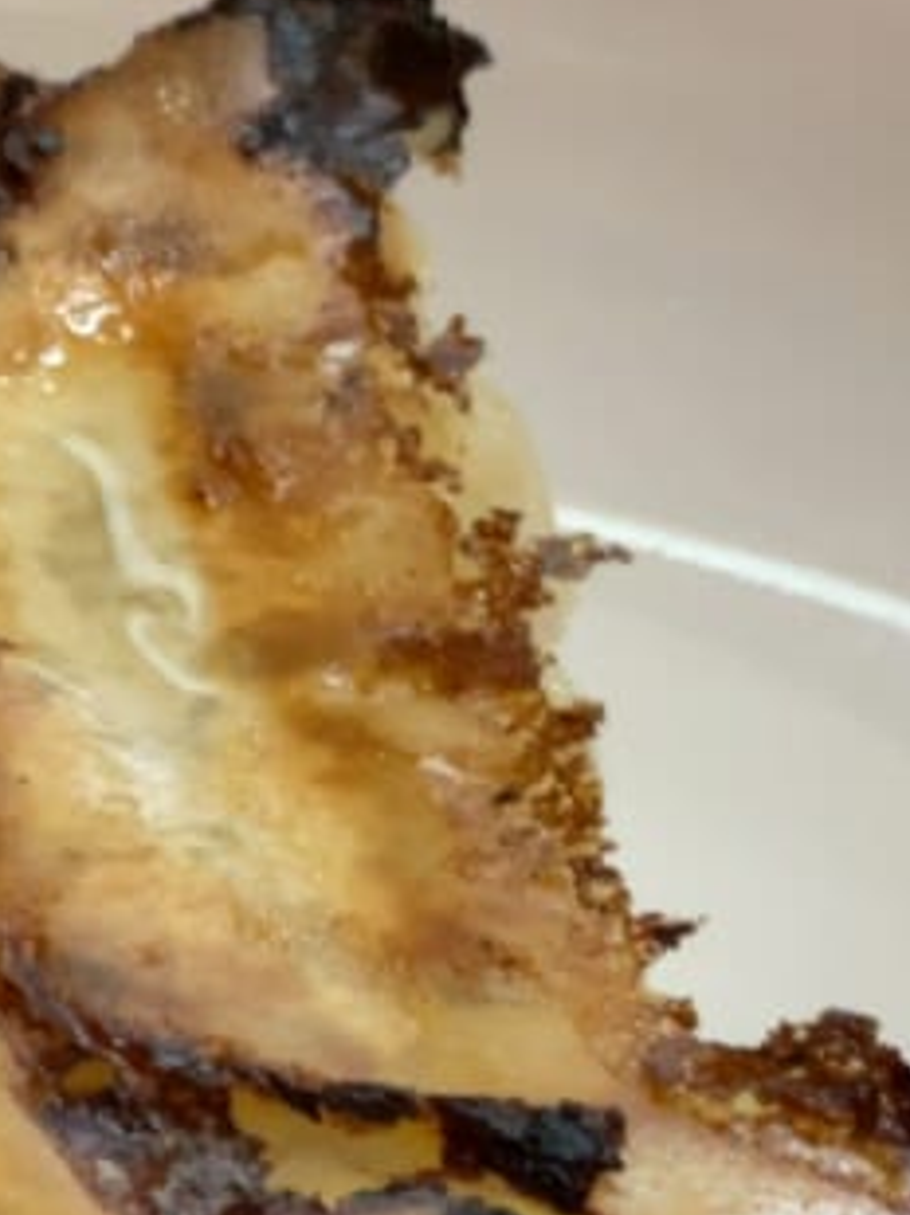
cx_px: -1153
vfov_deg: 9.2
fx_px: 7546
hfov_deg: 6.6
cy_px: 815
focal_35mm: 215
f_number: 2
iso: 200
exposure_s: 1/60
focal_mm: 6
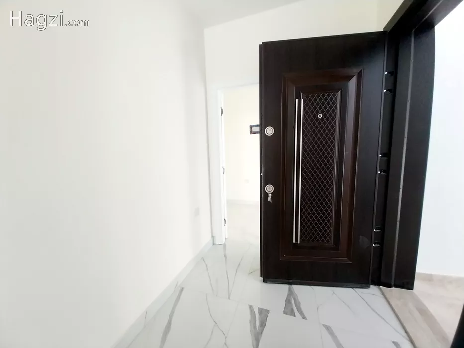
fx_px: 174
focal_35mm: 13
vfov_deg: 89.9
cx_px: 232
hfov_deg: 106.2
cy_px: 174
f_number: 2.2
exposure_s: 1/33
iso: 200
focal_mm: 1.3
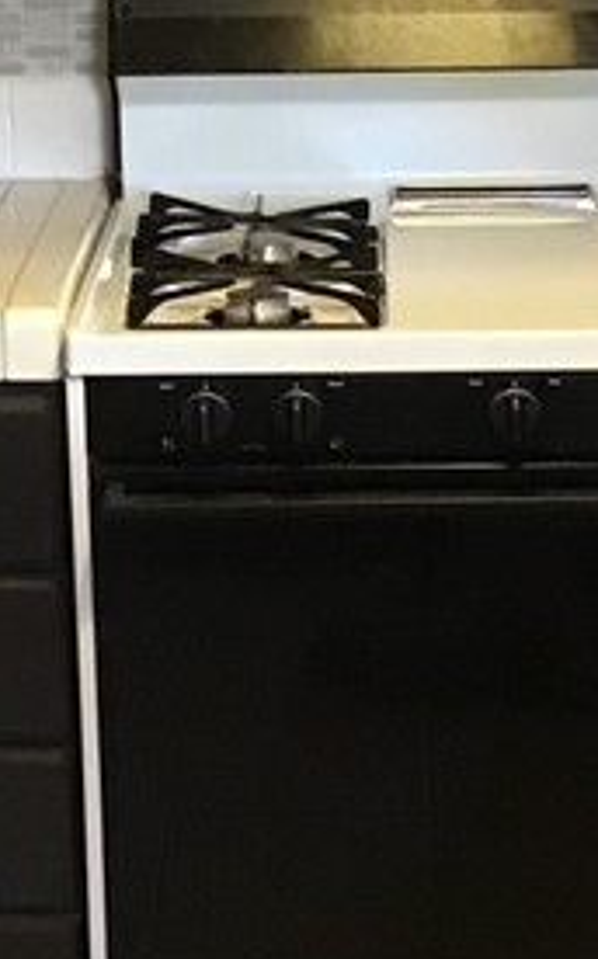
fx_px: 3188
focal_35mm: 122
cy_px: 274
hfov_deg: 10.7
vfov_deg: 17.0
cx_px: 243
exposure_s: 1/15
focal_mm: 3.3
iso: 200
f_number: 2.4
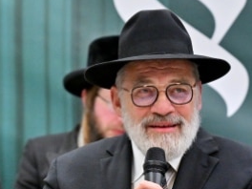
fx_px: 3261
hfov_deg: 4.4
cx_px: 178
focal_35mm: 448
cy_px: 247
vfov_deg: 3.3
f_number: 4
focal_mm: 120
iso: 1000
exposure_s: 1/500
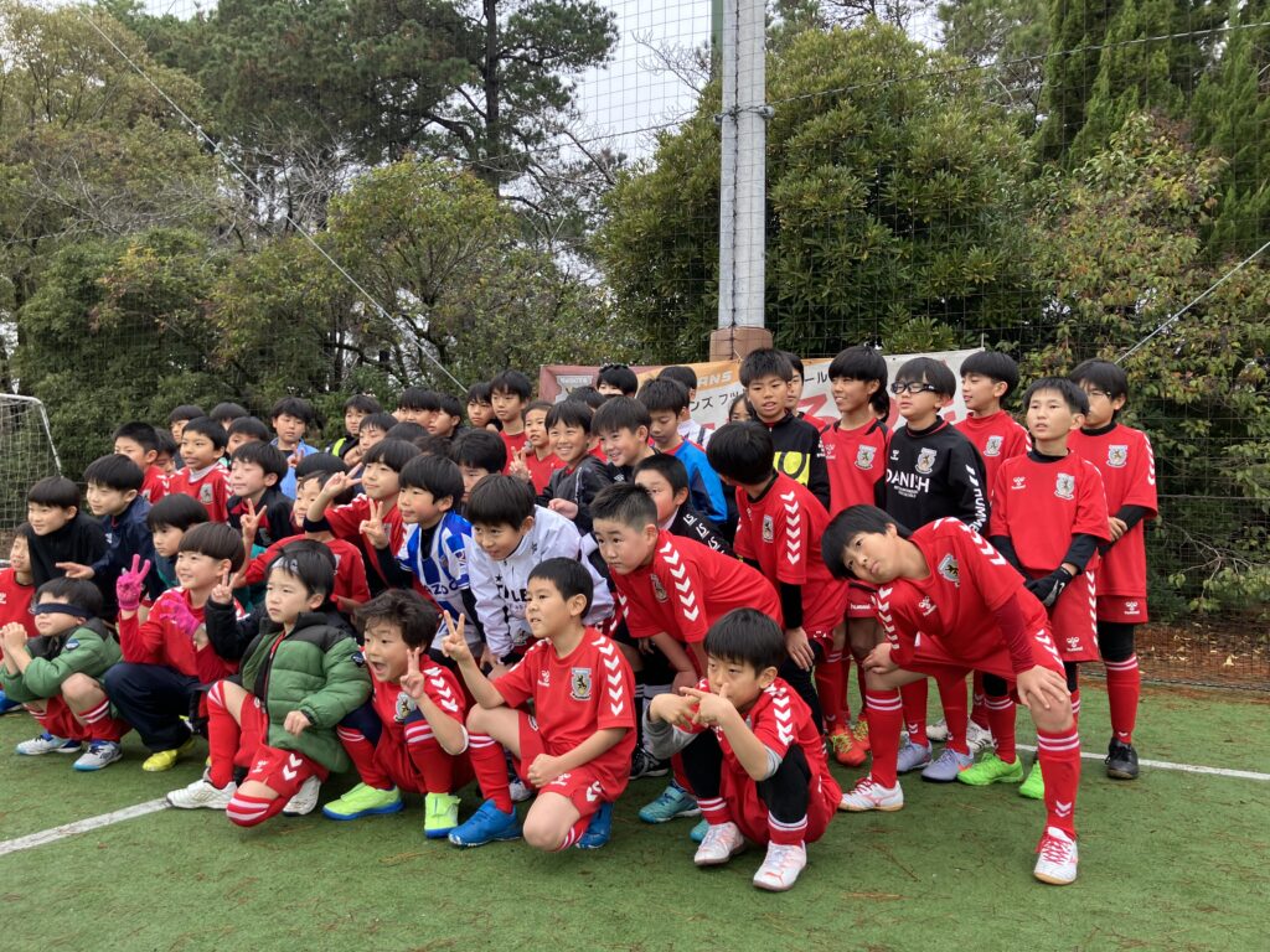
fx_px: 1027
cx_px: 635
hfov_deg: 63.4
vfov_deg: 49.7
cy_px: 476
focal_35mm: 28
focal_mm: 3.99
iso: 40
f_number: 1.8
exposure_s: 1/121
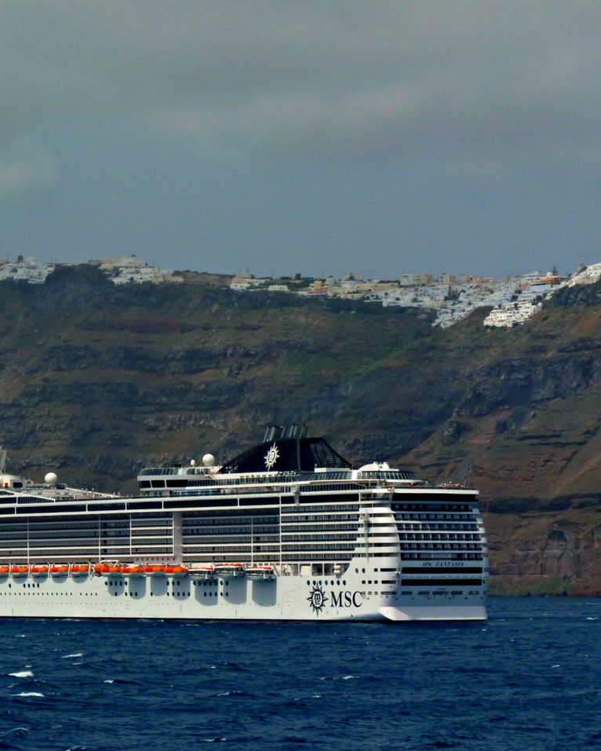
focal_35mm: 148
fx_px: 3291
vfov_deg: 13.0
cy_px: 376
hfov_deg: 10.4
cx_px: 99
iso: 80
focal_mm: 20.1
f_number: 8
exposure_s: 1/800
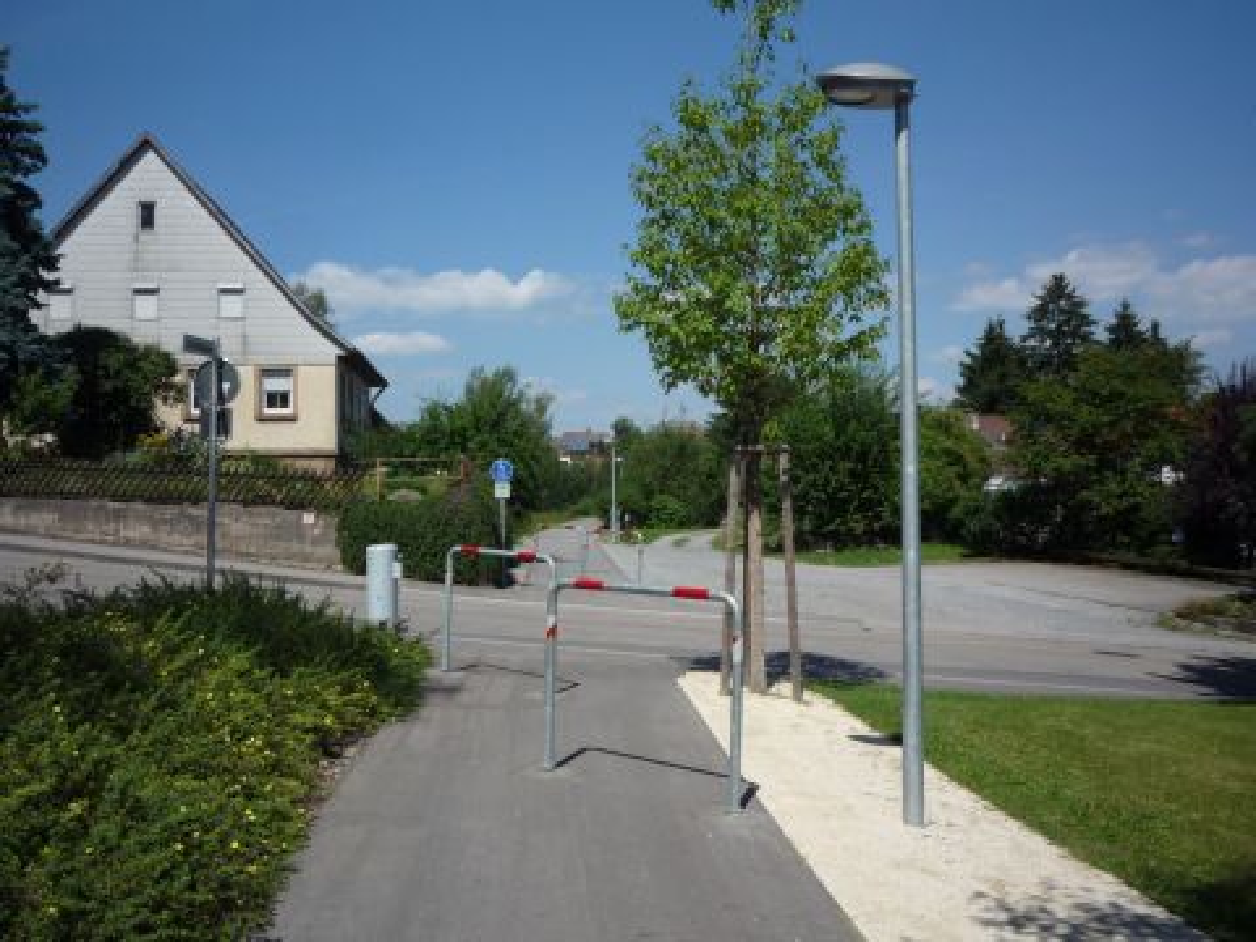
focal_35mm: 32
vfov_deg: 44.2
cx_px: 628
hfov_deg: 56.8
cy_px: 471
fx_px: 1161
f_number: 5.6
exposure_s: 1/640
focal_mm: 5.2
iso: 100
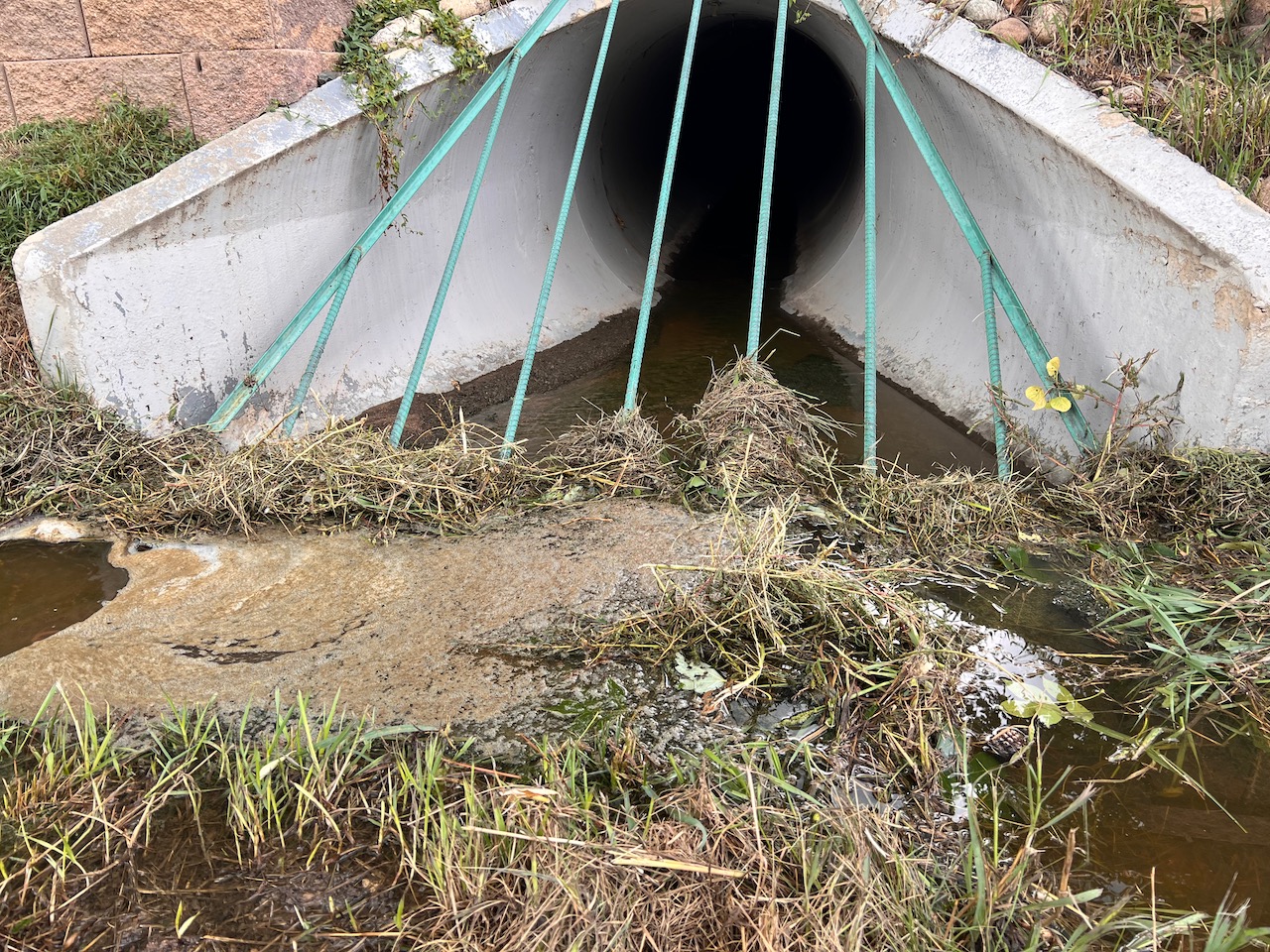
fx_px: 954
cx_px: 635
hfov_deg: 67.3
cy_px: 476
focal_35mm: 26
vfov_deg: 53.1
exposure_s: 1/121
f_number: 1.5
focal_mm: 5.7
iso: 32
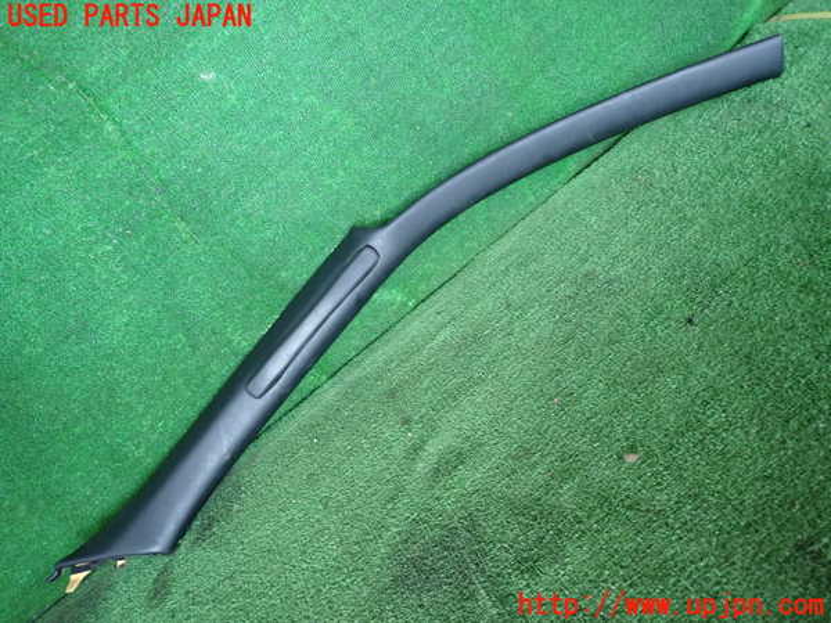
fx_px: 600
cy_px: 312
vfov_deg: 54.9
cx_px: 416
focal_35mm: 25
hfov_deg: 69.4
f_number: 2
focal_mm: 4.5
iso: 250
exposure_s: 1/125
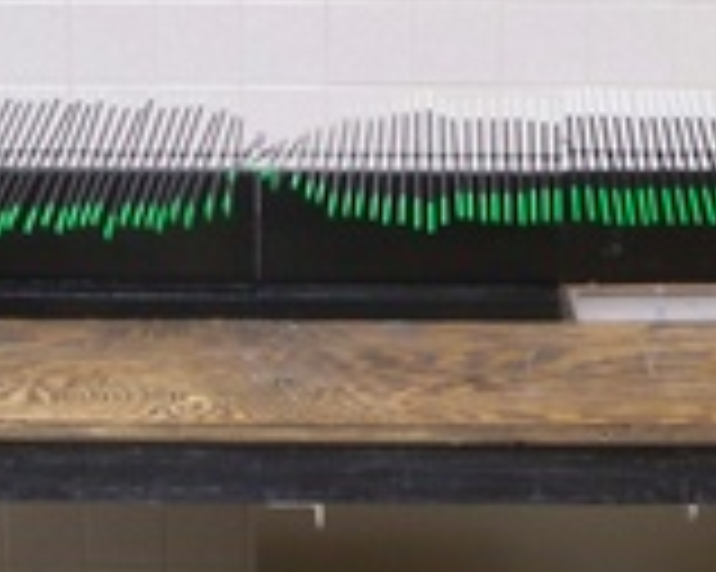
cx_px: 437
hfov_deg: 17.6
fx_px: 2308
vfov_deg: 14.1
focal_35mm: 109
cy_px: 225
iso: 200
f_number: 2.8
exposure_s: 1/8
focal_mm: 7.8
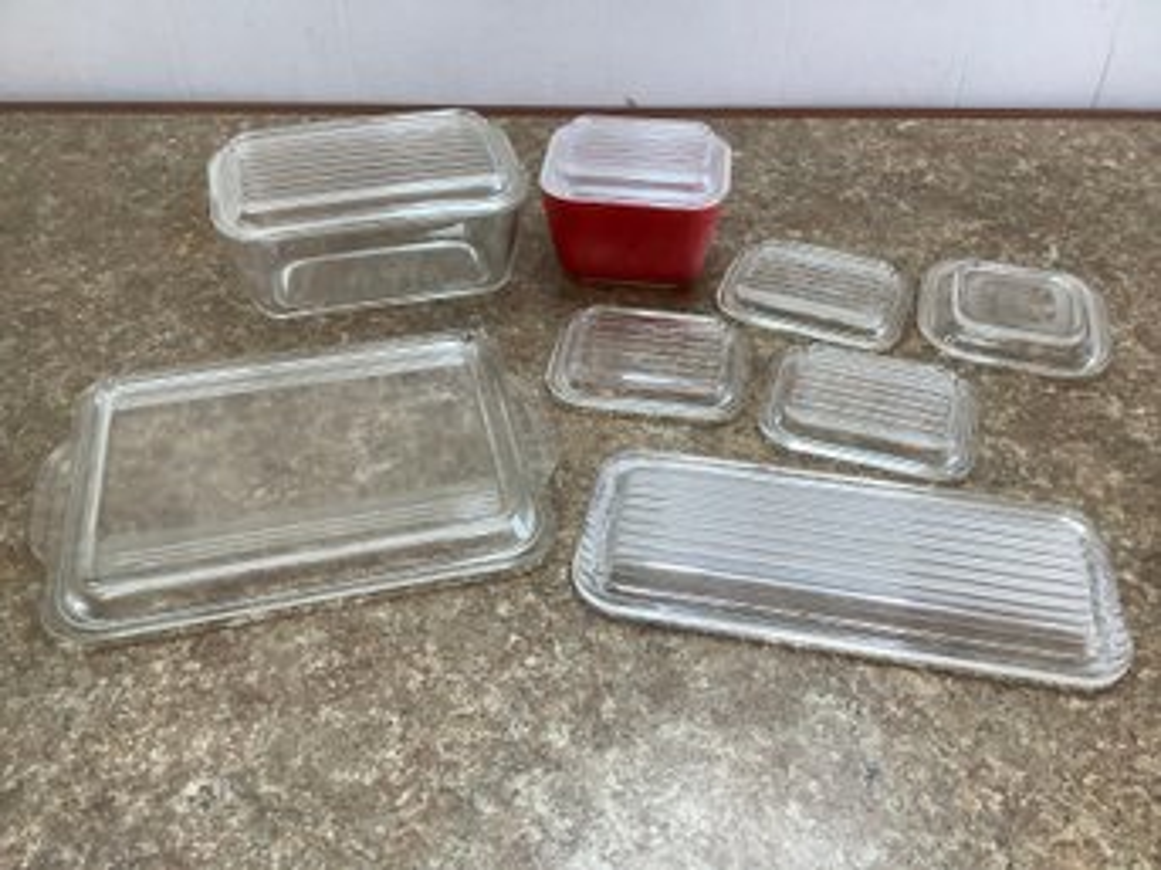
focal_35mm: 31
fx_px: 1039
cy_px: 435
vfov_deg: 45.4
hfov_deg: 58.4
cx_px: 580
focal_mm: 3.3
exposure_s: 1/120
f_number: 2.4
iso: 100
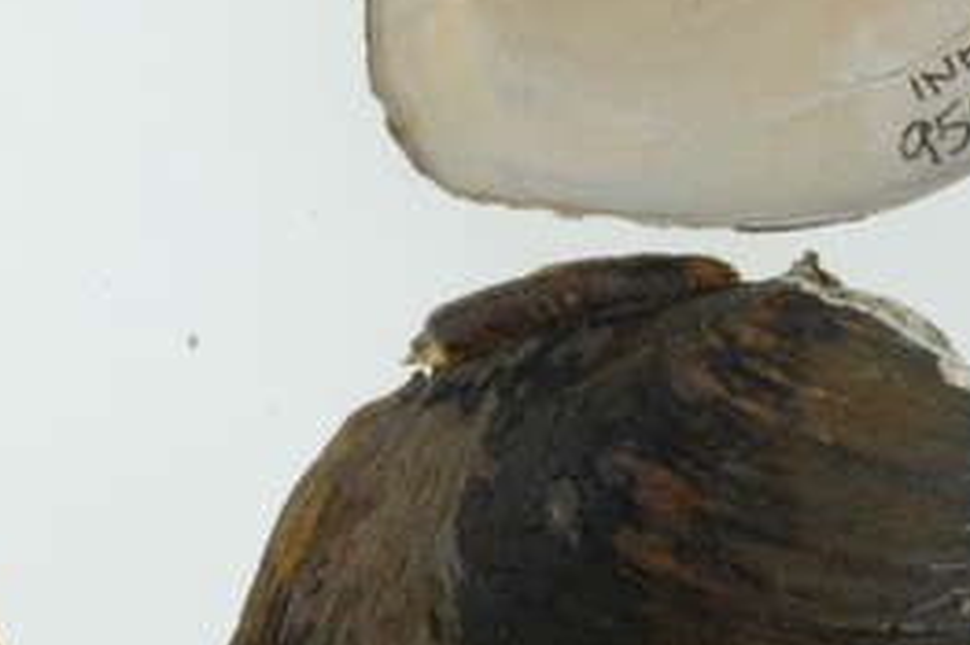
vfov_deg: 5.0
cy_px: 566
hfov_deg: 7.3
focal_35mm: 274
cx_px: -893
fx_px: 7378
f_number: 32
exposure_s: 1/8
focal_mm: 60
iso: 100
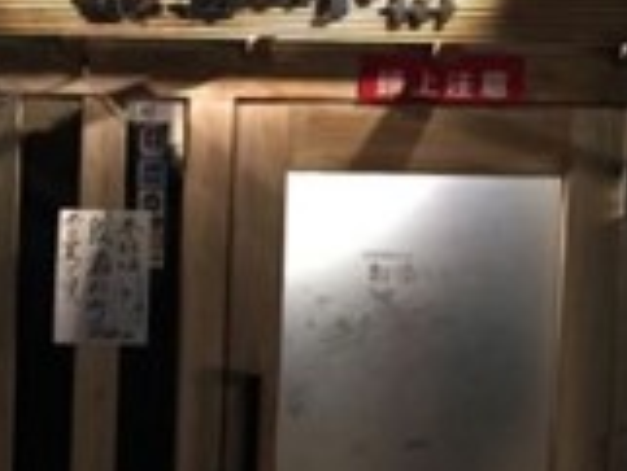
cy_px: 405
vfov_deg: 18.0
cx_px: -19
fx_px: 1468
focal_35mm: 81
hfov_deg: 23.0
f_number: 2.2
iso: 250
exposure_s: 1/15
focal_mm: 4.15
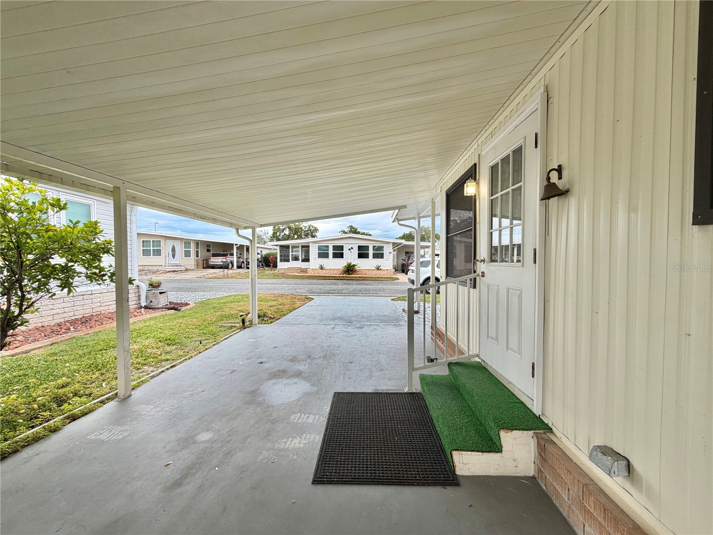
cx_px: 356
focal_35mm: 14
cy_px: 268
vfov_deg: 85.7
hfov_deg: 102.1
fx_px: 288
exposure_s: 1/203
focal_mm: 2.22
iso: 40
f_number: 2.2
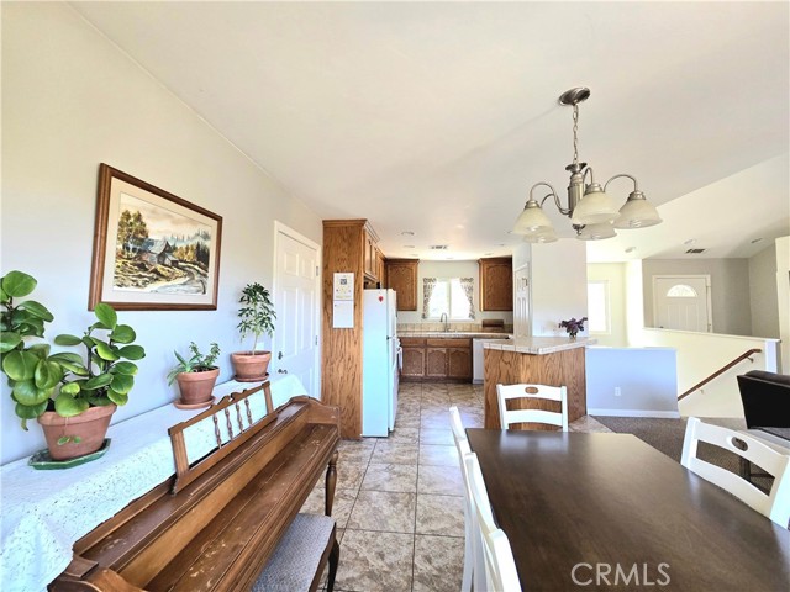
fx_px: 297
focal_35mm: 13
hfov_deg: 106.2
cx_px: 395
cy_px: 296
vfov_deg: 89.9
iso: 160
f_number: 2.2
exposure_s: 1/60.2
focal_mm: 2.2
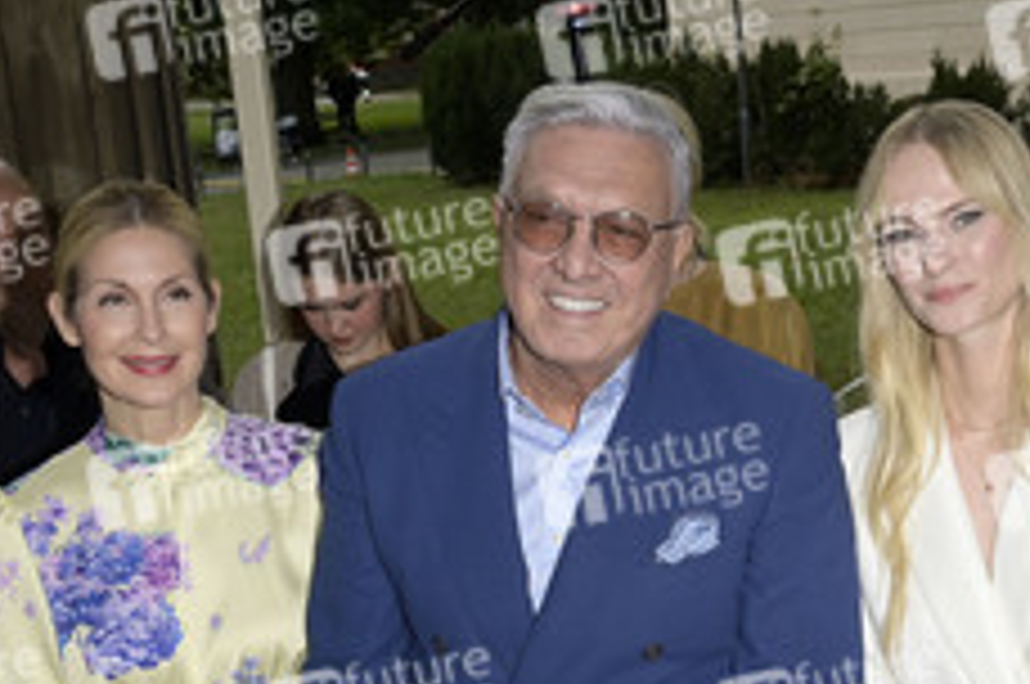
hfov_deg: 26.8
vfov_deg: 17.9
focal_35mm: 75
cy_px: 590
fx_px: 2143
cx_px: 713
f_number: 10
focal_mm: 38
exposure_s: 1/250
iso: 500
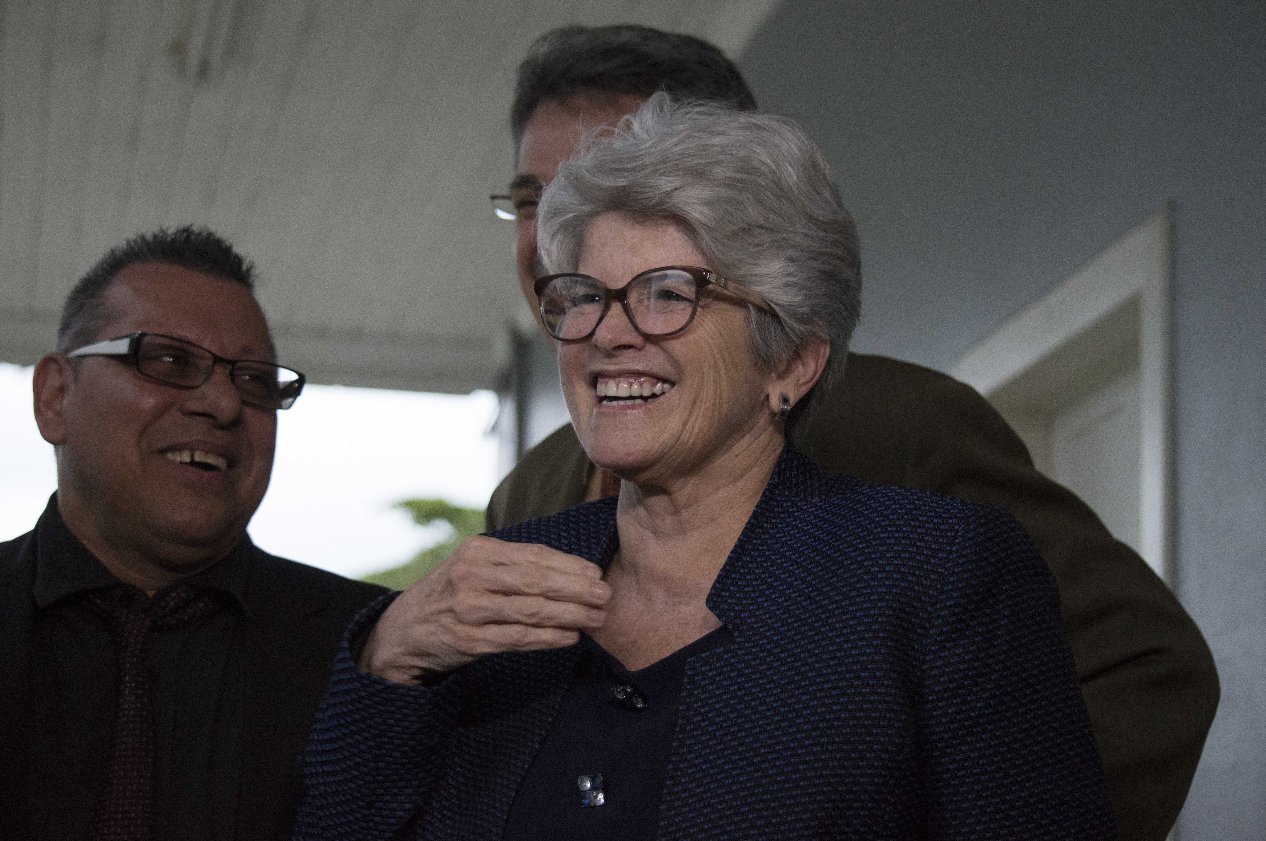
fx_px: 2899
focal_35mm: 82
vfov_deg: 16.5
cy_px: 420
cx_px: 633
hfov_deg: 24.6
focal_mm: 55
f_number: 4.5
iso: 2800
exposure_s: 1/500
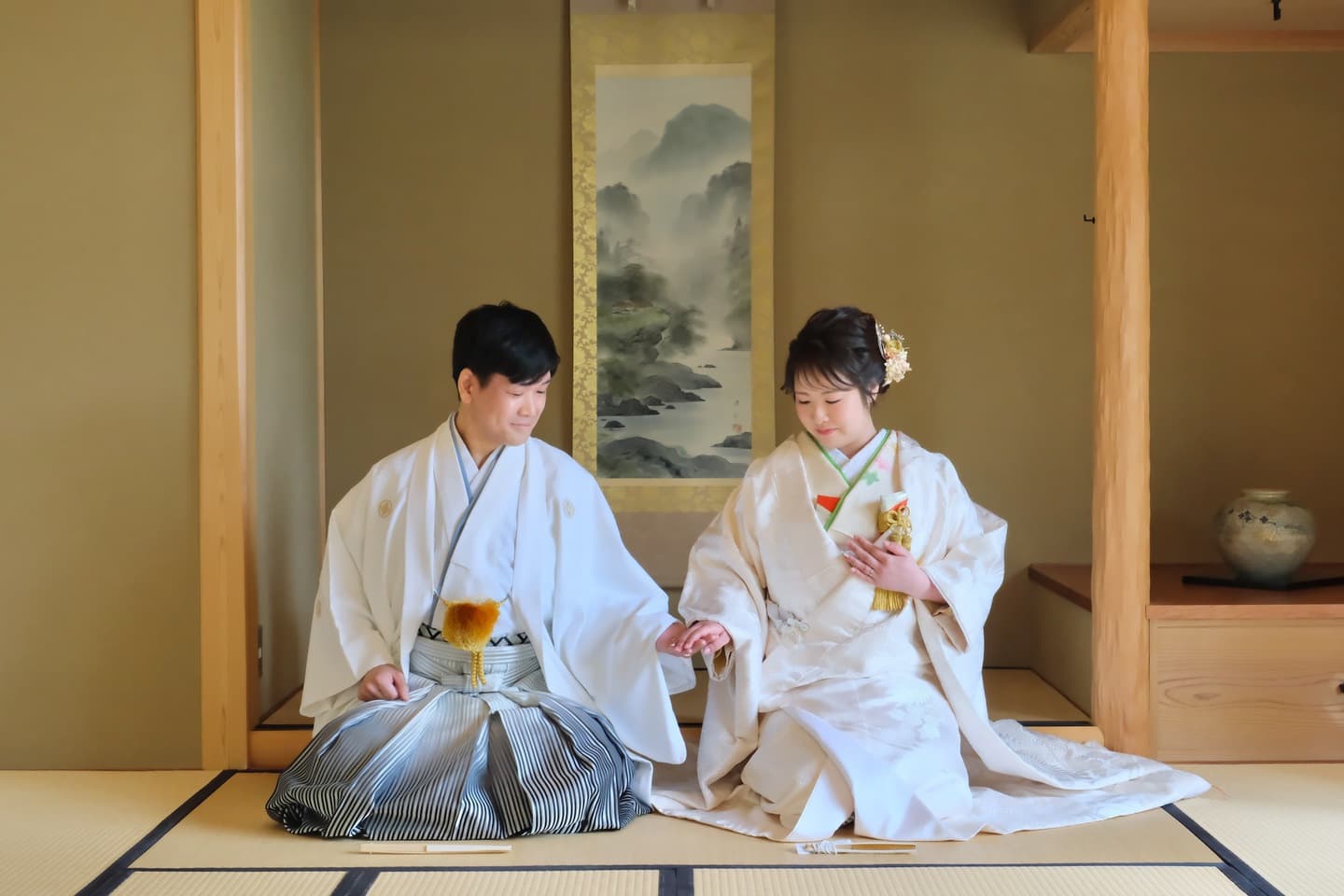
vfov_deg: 26.5
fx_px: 1904
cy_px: 448
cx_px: 672
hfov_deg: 38.9
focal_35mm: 51
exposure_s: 1/80
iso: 3200
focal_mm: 34
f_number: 8
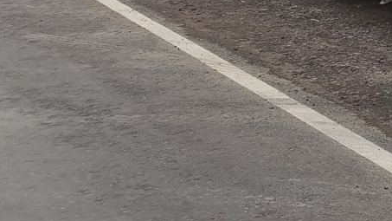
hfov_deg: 13.3
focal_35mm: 128
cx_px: 885
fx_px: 1331
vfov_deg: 8.5
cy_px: -342
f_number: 1.8
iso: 50
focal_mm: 5.4
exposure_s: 1/125
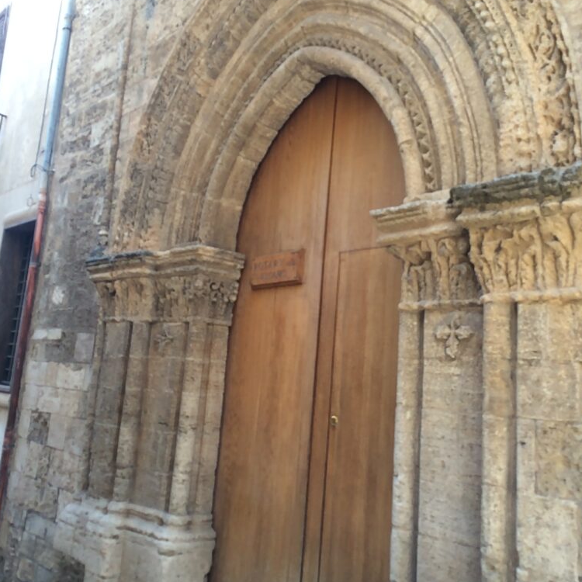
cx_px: 295
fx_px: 666
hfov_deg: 47.2
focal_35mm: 35
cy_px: 262
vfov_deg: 47.2
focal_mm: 4.15
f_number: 2.2
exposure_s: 1/100
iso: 50
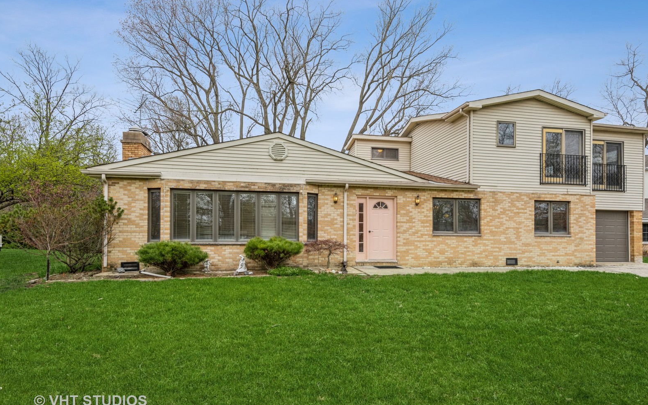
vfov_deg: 57.3
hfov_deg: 82.3
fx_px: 371
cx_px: 332
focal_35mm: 21
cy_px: 201
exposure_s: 1/250
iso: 200
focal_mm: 20
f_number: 8
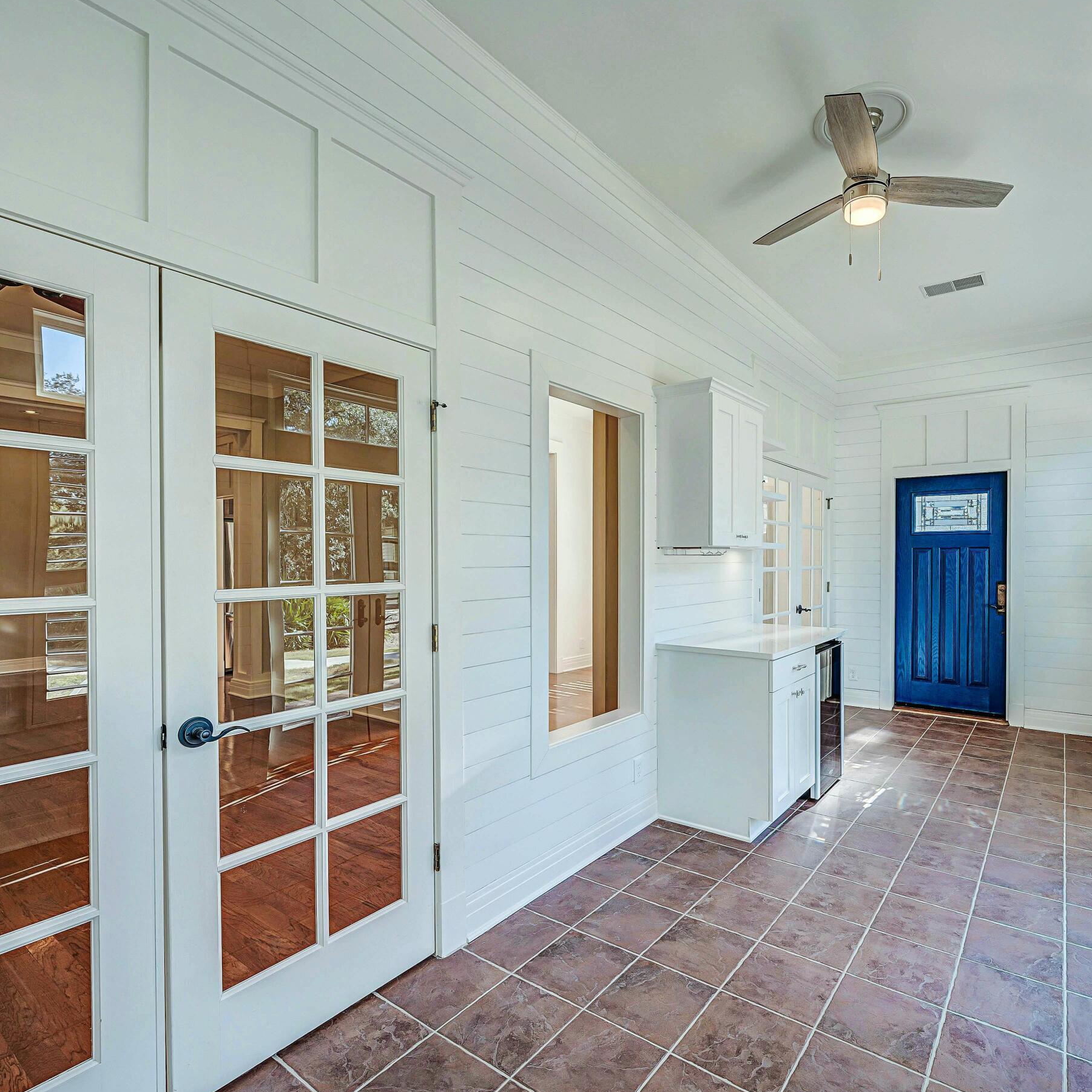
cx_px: 657
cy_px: 560
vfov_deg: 84.0
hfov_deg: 82.9
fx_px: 607
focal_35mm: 17
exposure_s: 1/40
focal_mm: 12
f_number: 5.6
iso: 100
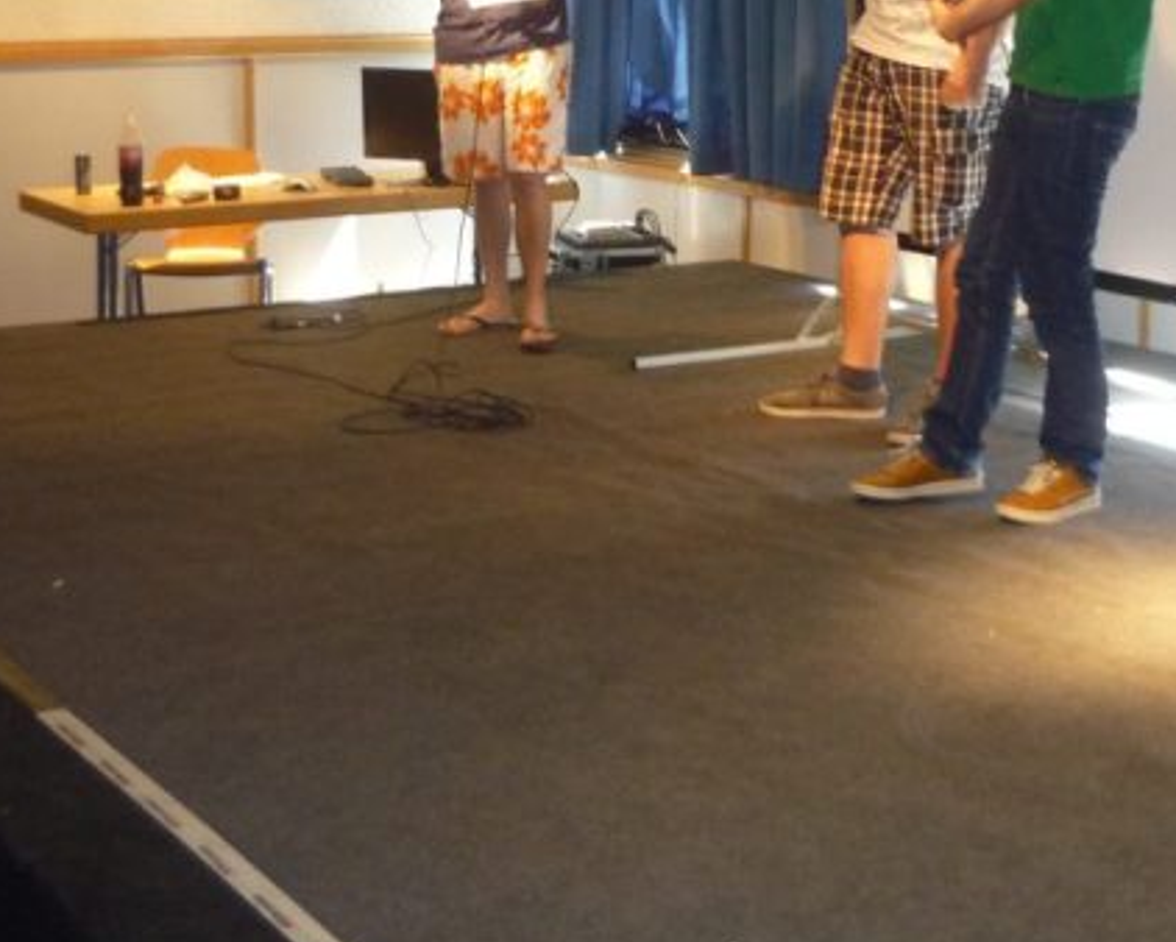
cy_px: 206
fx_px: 2124
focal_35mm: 61
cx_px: 699
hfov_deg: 30.9
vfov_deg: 24.6
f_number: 2.8
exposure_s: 1/30
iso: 320
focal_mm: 5.5
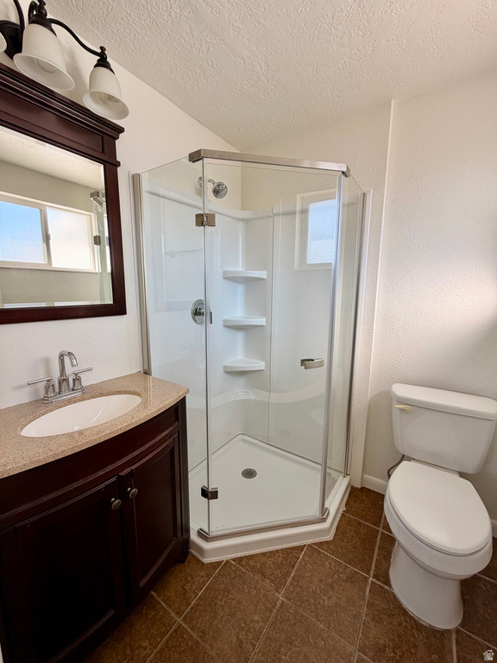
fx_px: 268
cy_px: 332
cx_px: 248
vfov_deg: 102.1
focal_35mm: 14
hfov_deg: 85.7
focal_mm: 2.22
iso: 80
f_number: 2.2
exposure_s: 1/121
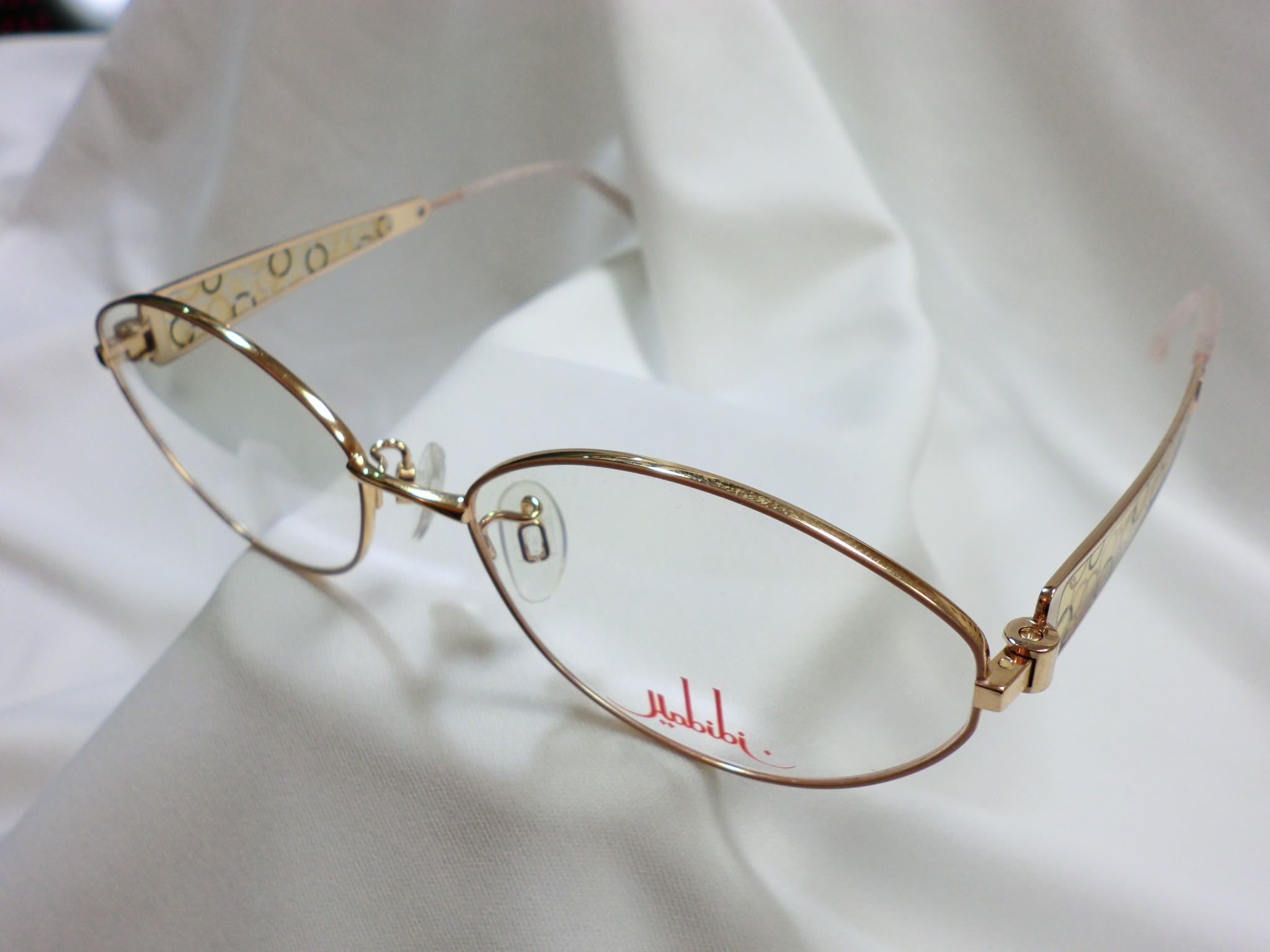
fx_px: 1174
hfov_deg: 56.8
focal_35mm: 32
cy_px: 476
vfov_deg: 44.2
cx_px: 635
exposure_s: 1/60
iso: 64
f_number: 3.5
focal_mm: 5.8
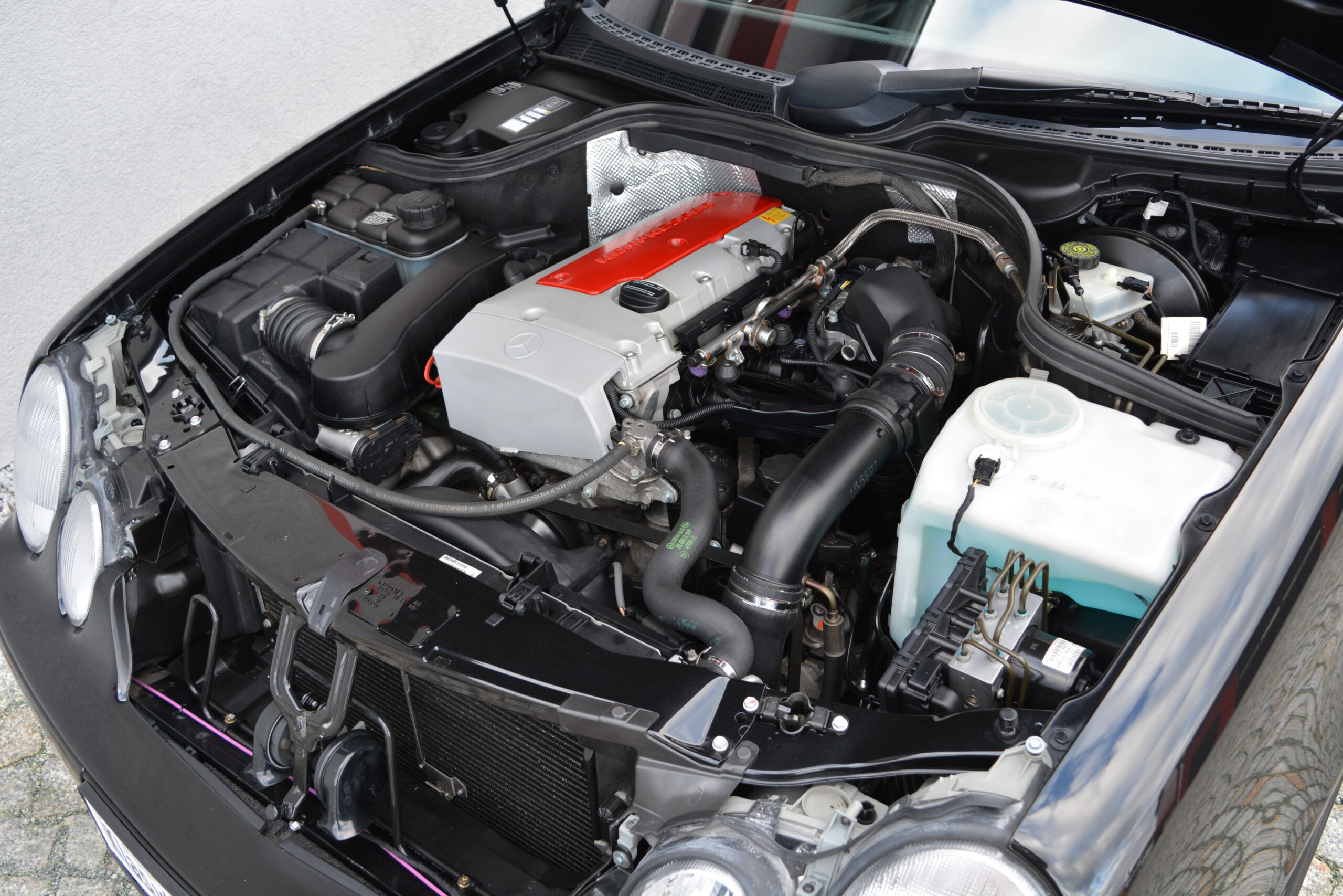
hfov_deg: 55.1
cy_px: 448
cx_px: 672
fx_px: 1287
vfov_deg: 38.4
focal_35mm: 34
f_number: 5
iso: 400
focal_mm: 23
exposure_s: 1/100
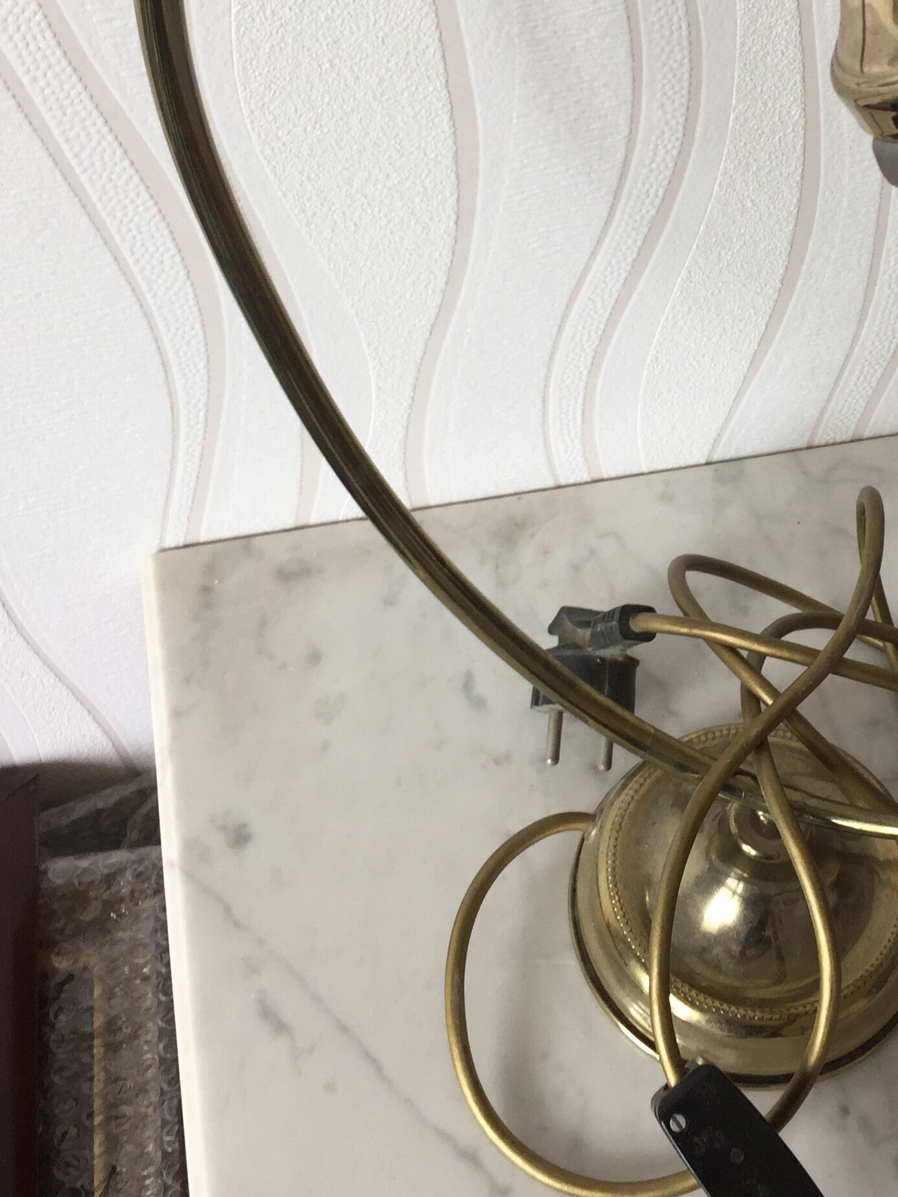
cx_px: 677
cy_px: 367
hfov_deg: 28.1
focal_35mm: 51
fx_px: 1764
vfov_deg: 37.0
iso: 40
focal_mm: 4.15
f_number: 2.2
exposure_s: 1/50
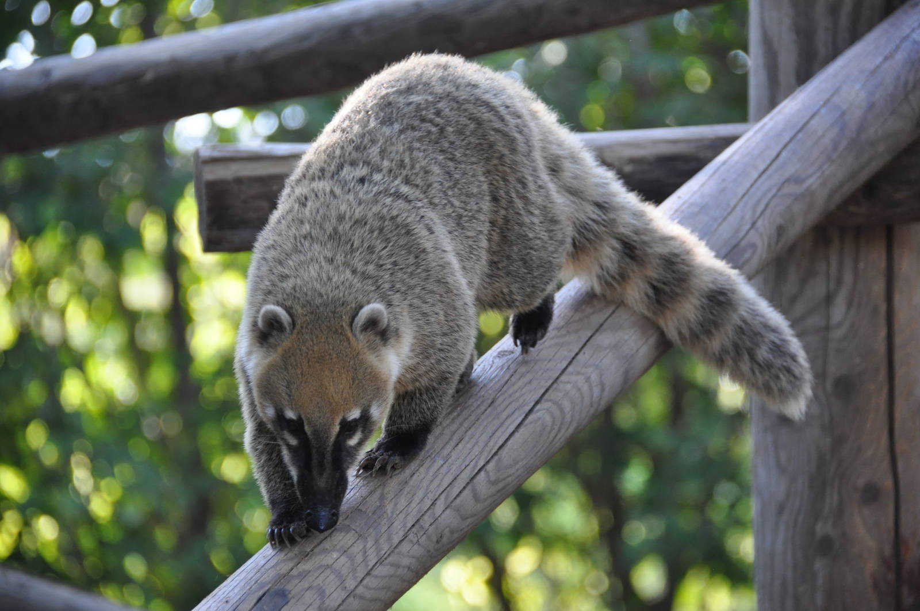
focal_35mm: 300
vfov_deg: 4.6
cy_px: 306
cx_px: 460
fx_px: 7658
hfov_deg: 6.9
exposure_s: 1/320
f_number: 5.6
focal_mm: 200
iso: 1000
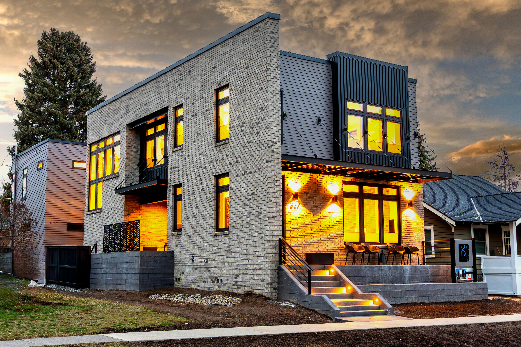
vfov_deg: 28.1
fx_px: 695
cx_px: 260
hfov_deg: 41.1
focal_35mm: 48
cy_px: 174
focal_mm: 32
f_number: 8
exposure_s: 5
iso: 100
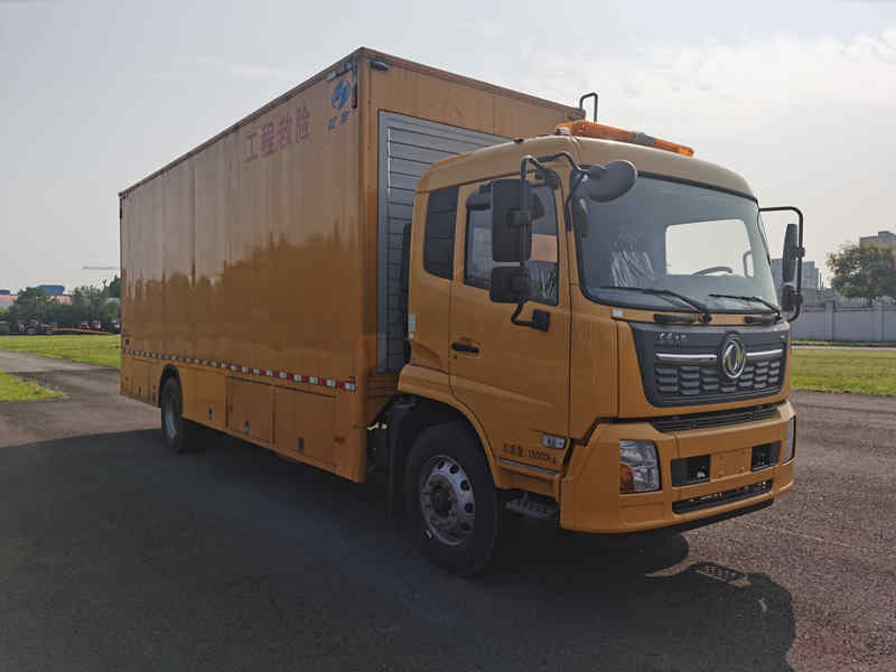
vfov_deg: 51.4
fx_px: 699
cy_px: 336
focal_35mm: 27
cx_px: 448
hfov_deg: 65.3
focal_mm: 5.56
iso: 50
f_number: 1.6
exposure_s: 1/8475
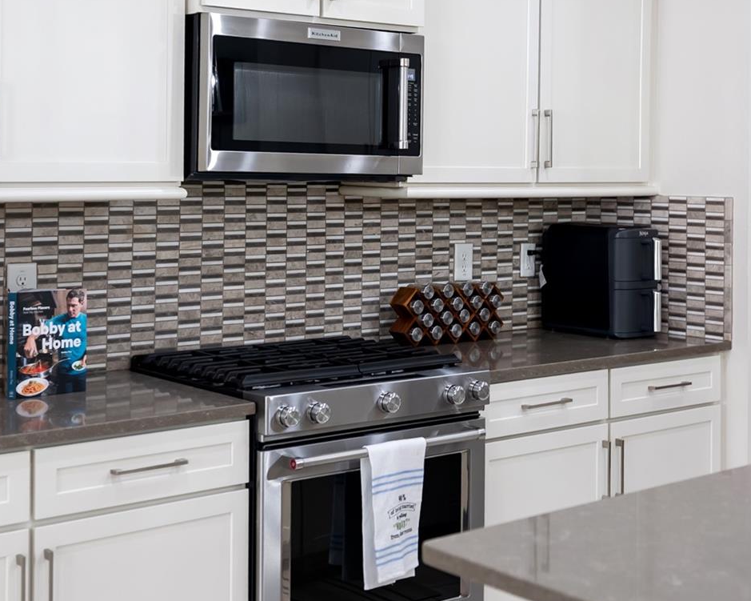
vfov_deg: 27.1
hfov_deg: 33.6
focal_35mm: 56
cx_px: 373
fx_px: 1245
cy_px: 242
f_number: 2.8
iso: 125
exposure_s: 1/15
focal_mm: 35
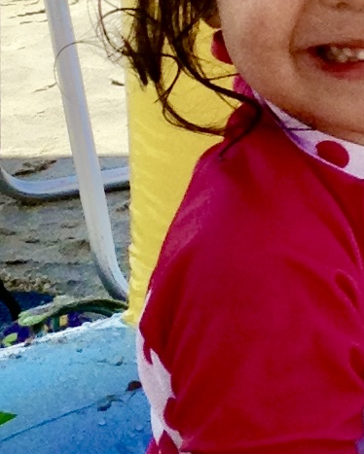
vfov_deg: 8.6
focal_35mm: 225
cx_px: 445
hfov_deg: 6.8
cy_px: 112
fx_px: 3028
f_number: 2.4
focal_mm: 4.13
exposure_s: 1/1427
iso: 50
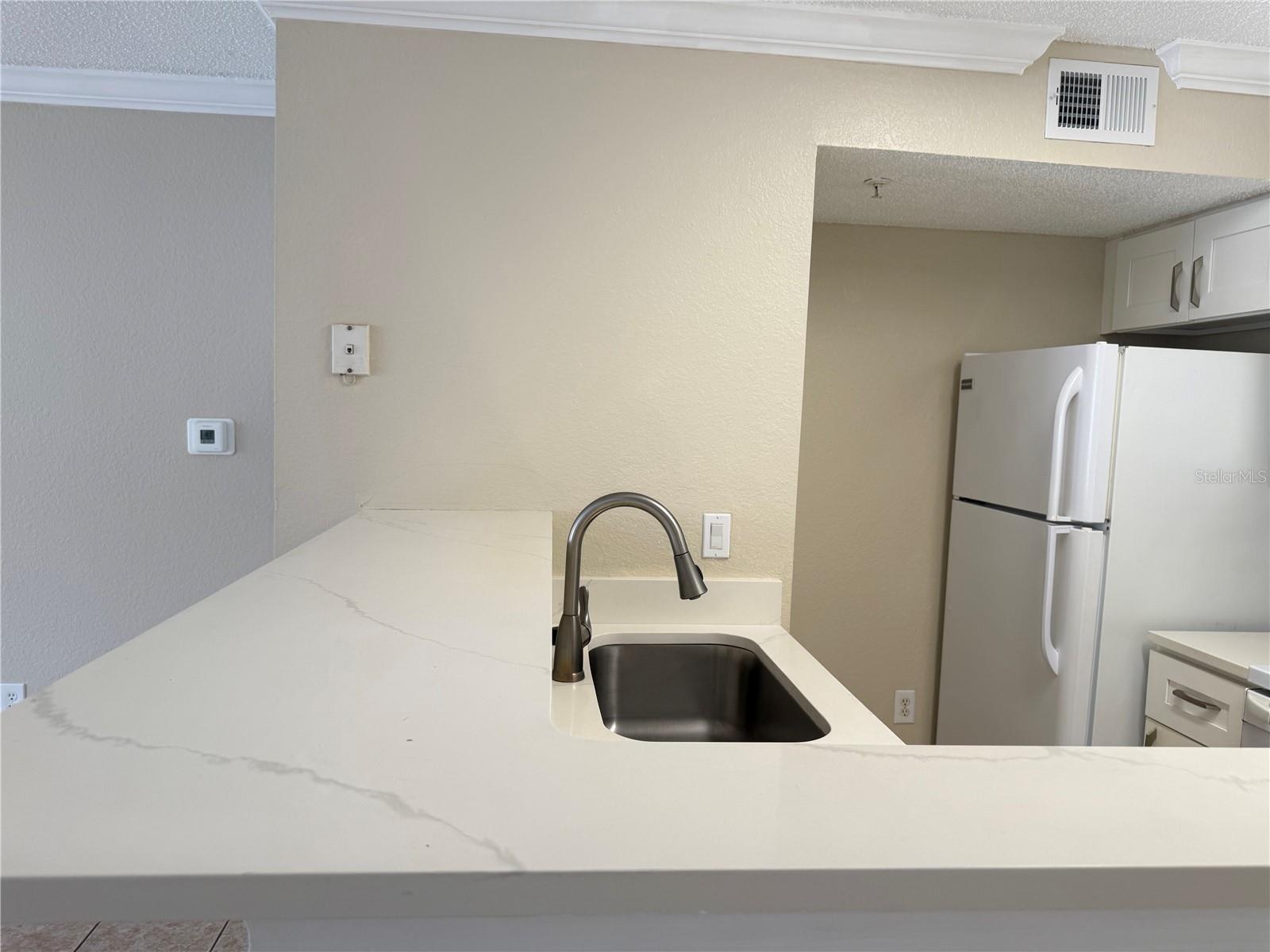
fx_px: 881
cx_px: 635
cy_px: 476
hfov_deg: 71.6
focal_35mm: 24
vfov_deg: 56.8
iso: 80
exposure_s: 1/120
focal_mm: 6.76
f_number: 1.78
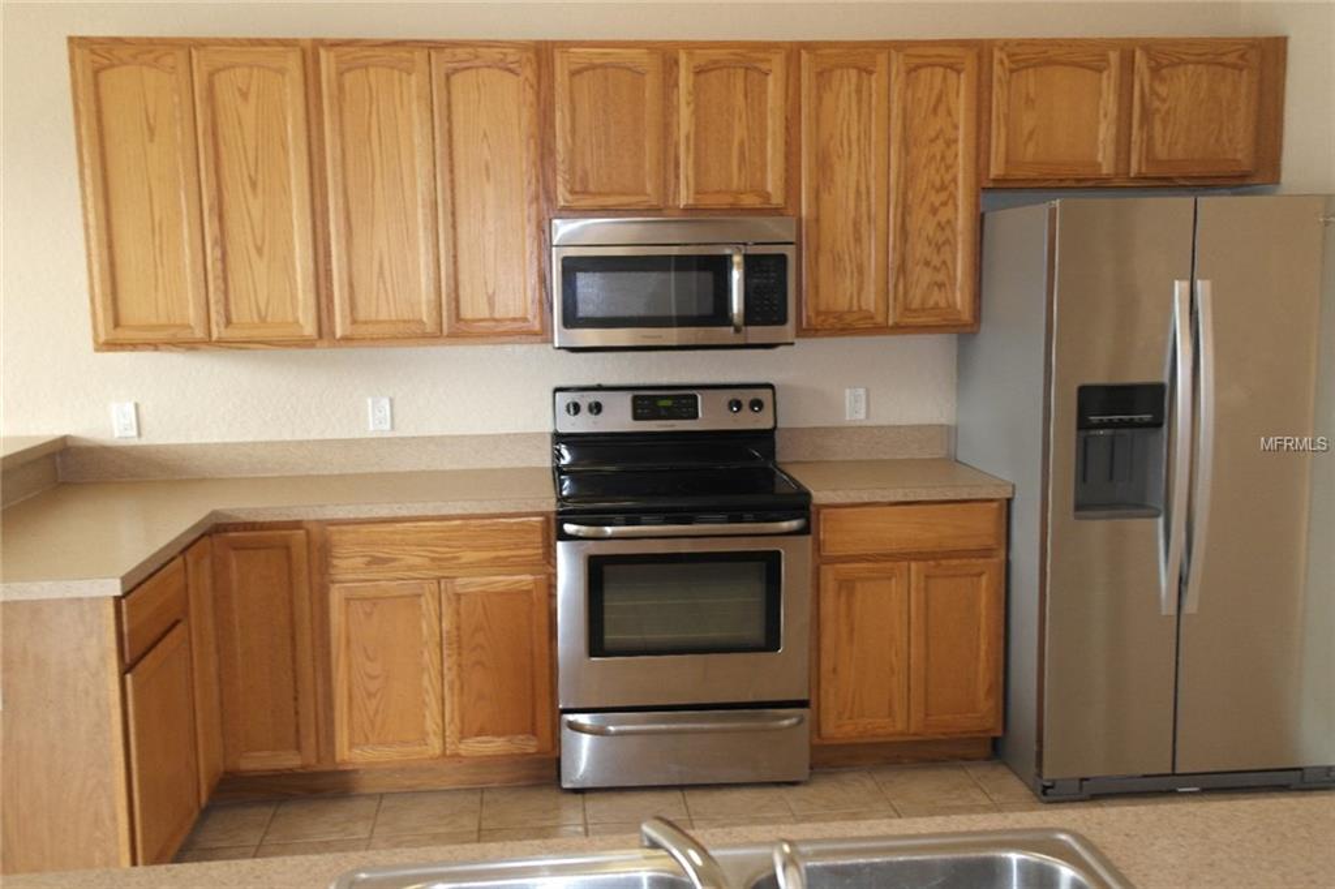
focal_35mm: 33
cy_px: 444
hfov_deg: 57.2
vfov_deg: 39.9
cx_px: 668
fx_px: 1223
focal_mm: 22
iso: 400
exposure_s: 1/40
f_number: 3.5
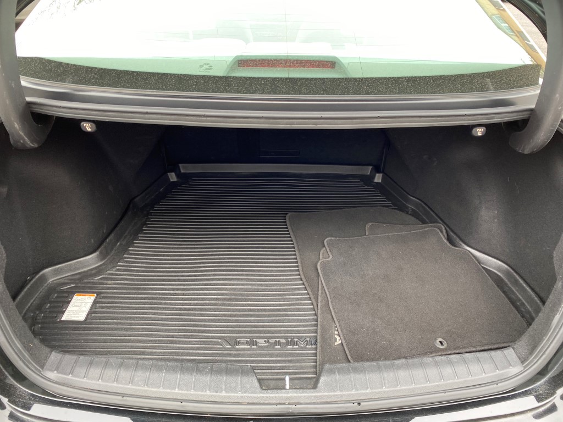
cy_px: 211
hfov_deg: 67.3
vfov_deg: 53.1
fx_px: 423
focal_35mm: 26
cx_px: 282
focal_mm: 4.25
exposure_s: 1/122
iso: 50
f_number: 1.8
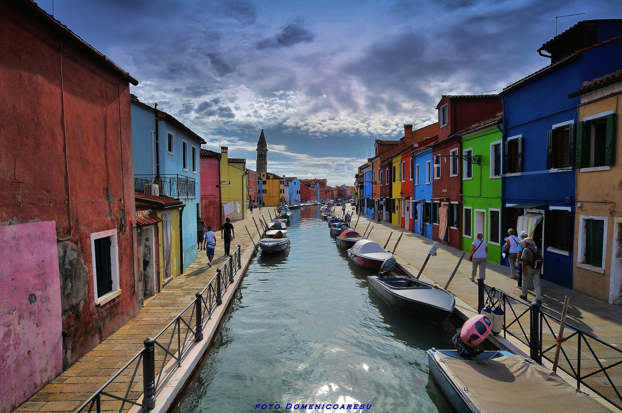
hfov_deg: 81.3
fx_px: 362
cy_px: 206
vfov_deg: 59.4
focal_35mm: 21
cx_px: 311
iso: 200
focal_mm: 14
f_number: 13
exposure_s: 1/640
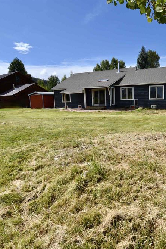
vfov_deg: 76.1
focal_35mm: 23
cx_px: 108
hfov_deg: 54.2
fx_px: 159
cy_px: 125
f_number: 9
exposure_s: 1/320
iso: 100
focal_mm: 10
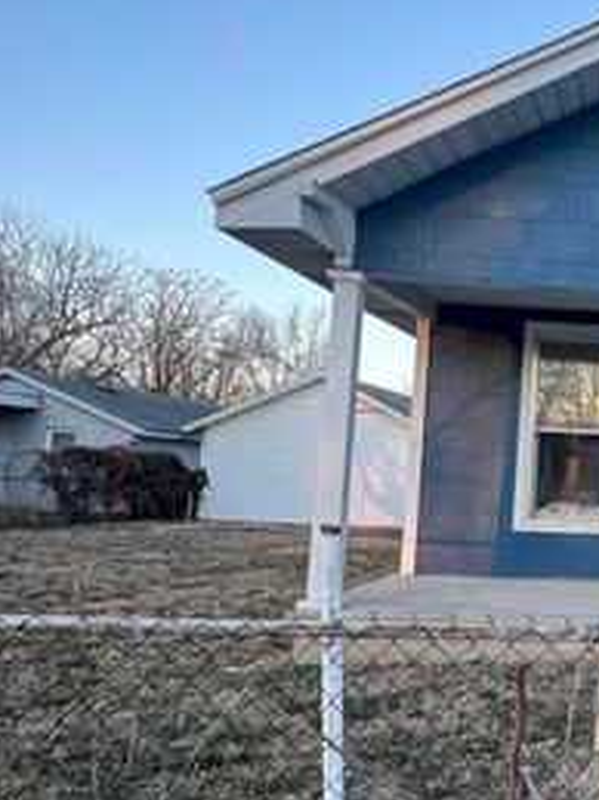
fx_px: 831
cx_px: 769
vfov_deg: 51.2
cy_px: 459
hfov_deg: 31.2
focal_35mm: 36
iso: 80
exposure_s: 1/99
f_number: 2.2
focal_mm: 2.22
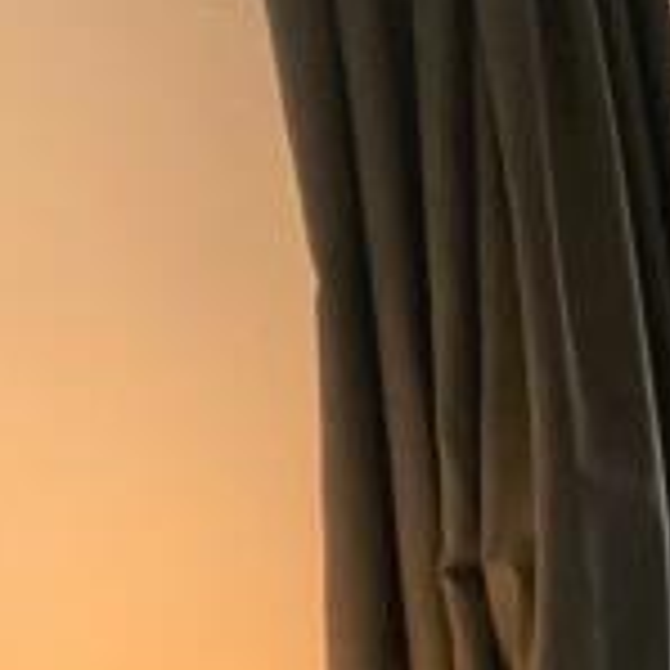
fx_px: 1730
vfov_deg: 20.4
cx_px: 1997
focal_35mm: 79
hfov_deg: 11.6
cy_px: 818
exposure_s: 1/99
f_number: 1.8
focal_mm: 1.57
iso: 250
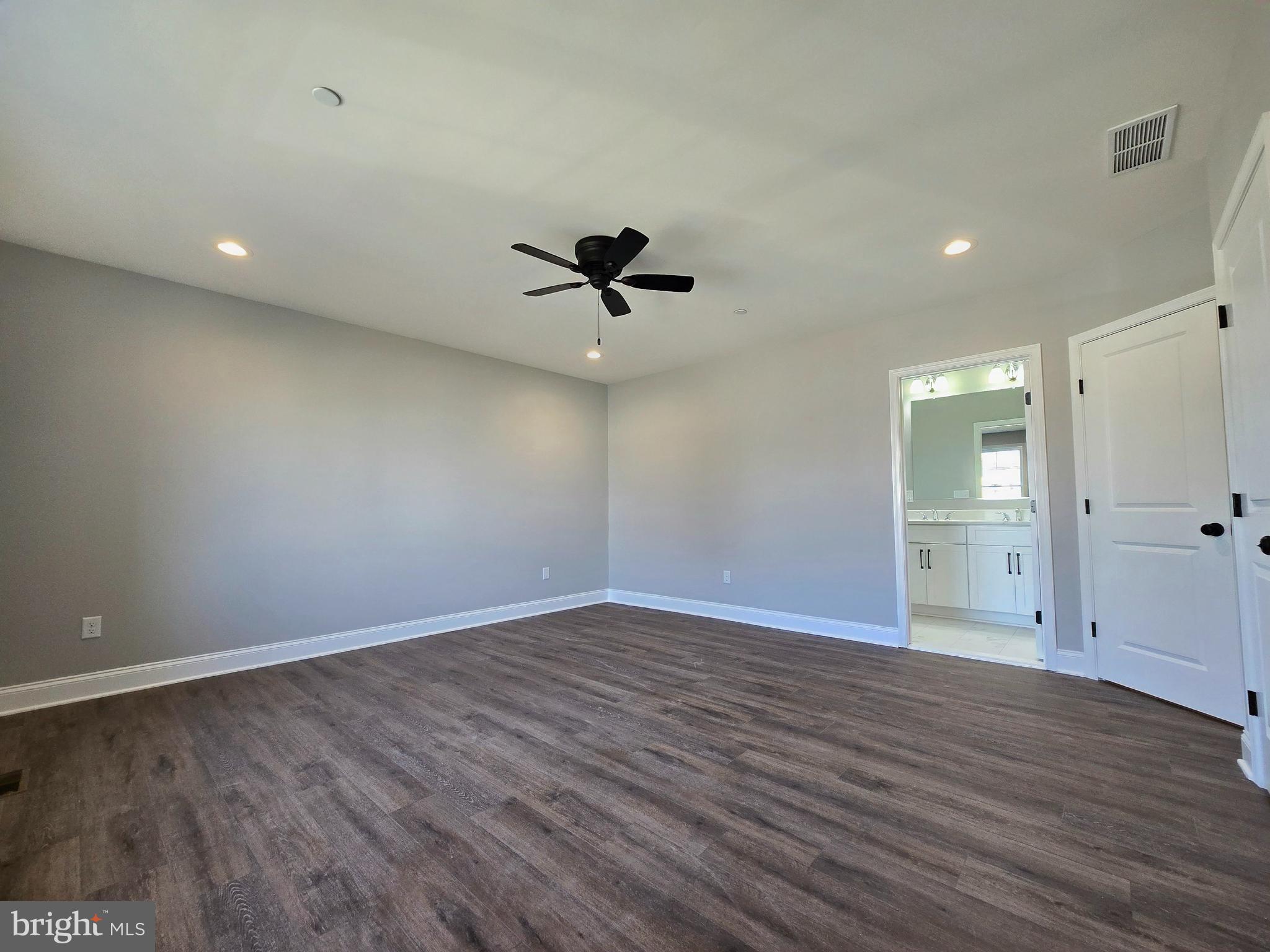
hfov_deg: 106.2
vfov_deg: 89.9
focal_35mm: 13
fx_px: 477
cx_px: 635
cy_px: 476
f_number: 2.2
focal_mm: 2.2
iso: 80
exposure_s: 1/60.2
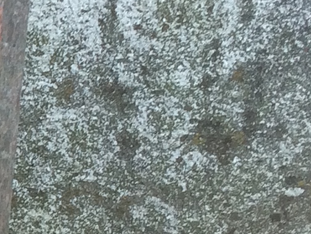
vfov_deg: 7.9
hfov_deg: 9.2
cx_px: -475
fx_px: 1690
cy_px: 215
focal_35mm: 188
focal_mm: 4.15
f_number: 2.2
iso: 32
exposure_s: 1/102
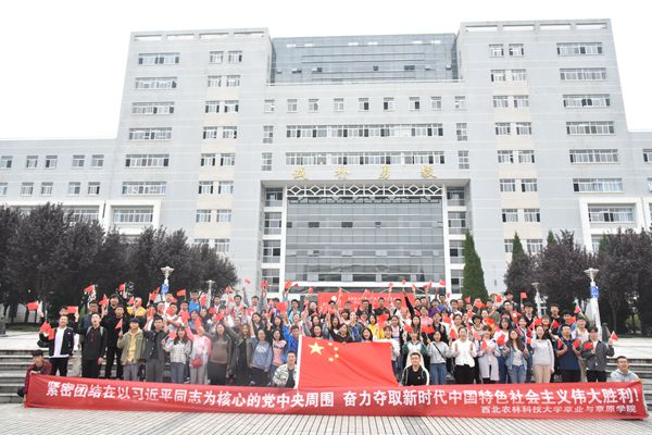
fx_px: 435
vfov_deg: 53.1
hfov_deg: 73.7
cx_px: 326
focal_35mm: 24
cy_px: 218
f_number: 22
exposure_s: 1/160
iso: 4000
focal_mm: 24
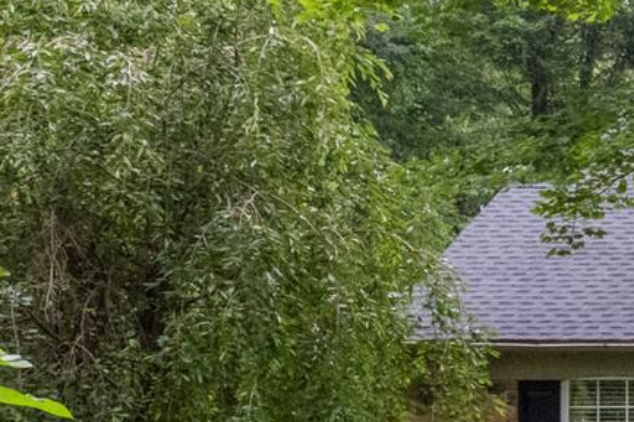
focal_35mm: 104
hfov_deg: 15.4
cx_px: 1297
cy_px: 349
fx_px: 1830
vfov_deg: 13.1
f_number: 2.8
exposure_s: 1/8
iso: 560
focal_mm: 8.38
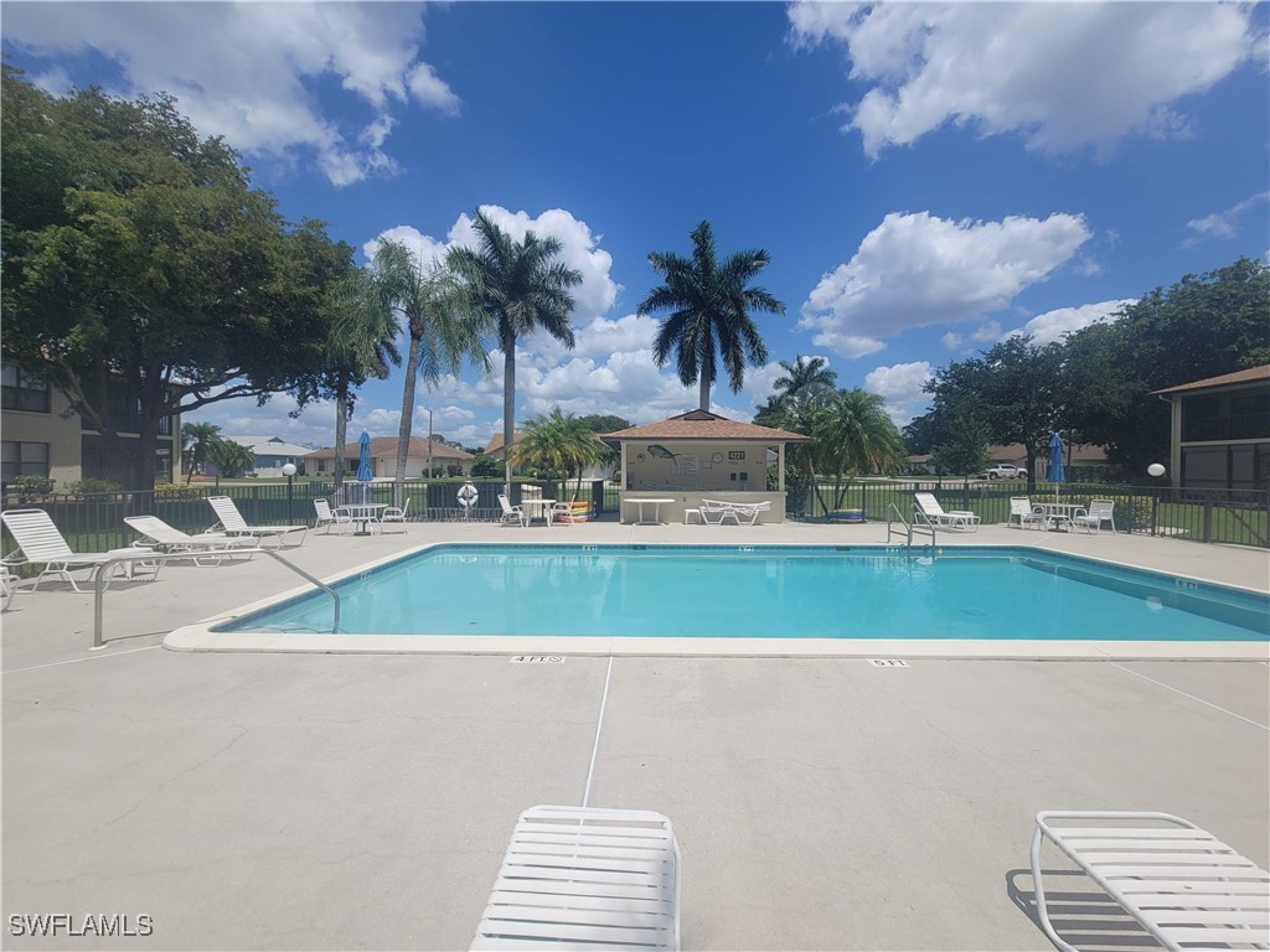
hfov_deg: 106.2
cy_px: 476
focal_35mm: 13
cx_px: 635
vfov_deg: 89.9
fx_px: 477
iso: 64
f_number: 2.2
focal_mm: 2.2
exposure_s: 1/4396
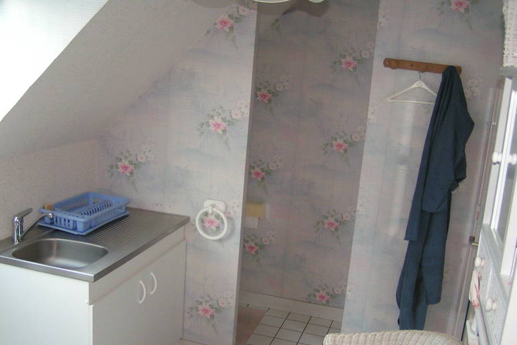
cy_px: 195
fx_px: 574
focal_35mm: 40
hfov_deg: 48.5
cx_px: 257
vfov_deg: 33.4
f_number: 2.8
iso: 200
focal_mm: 5.8
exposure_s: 1/40
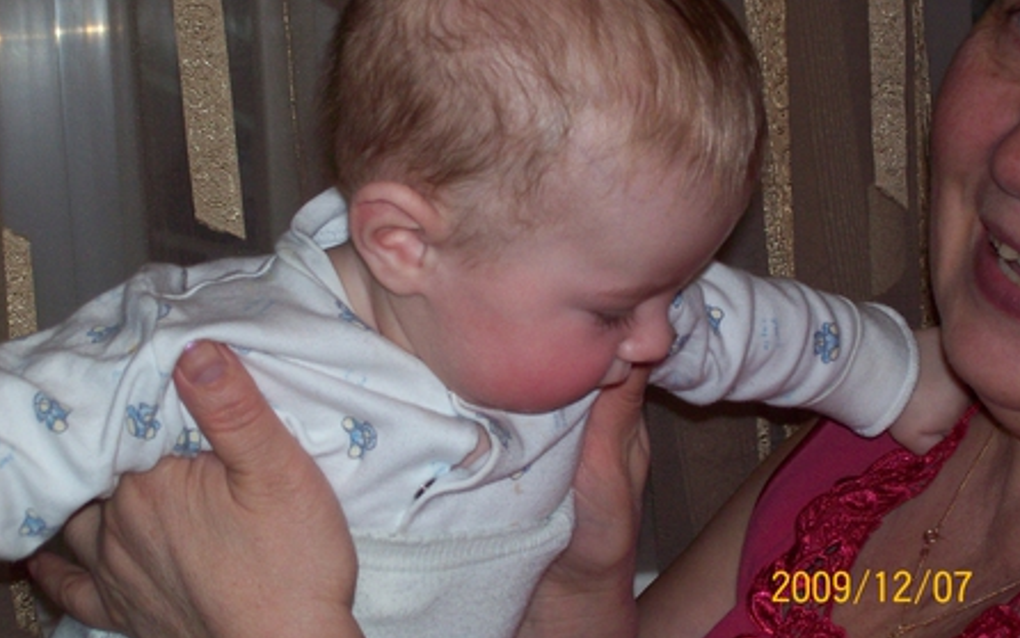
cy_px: 296
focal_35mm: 93
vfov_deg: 14.1
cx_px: 510
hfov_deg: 22.3
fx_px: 2586
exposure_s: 1/109
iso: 80
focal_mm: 14.3
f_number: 4.3
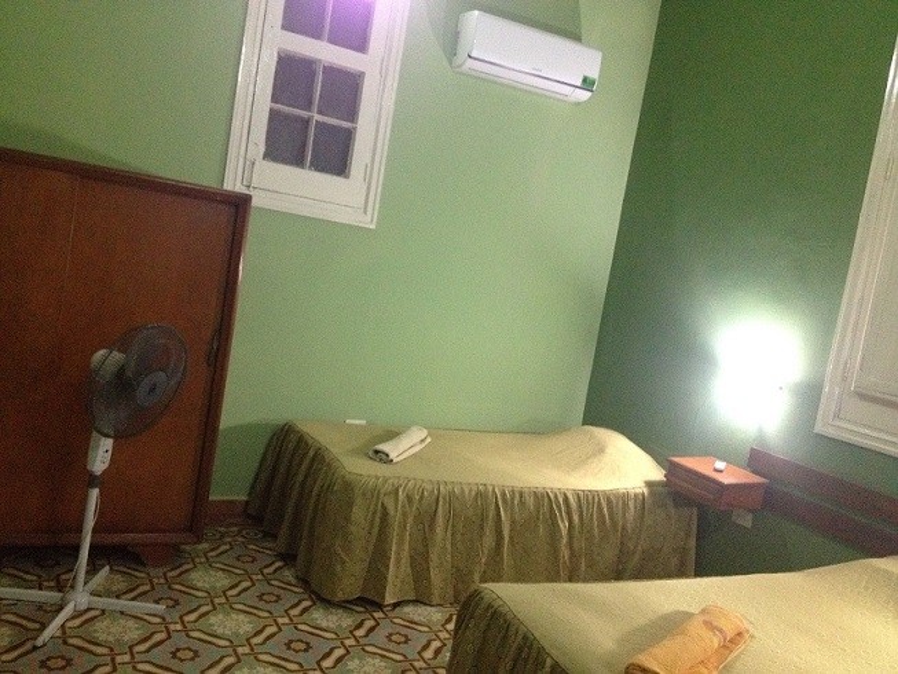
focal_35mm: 35
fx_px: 908
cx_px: 449
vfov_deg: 40.7
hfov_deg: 52.6
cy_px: 337
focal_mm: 4.28
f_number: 2.4
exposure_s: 1/15
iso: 640
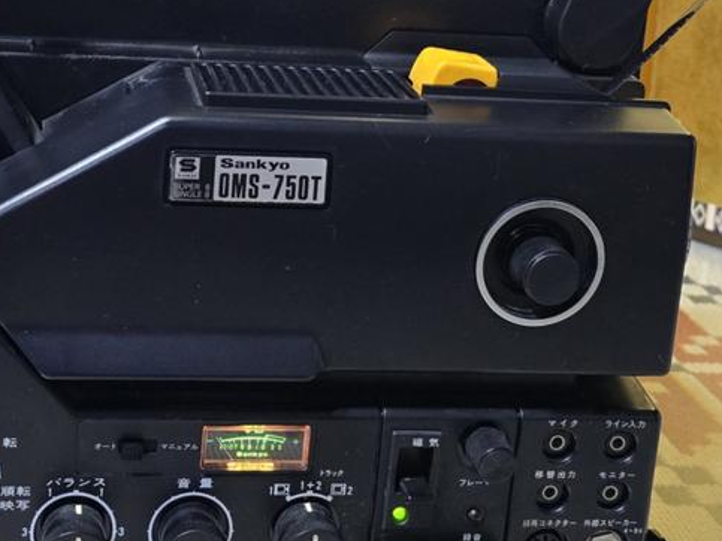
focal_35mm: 61
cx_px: 202
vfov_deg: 23.0
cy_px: -6
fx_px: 1272
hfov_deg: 31.3
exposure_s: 1/120
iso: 640
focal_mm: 6.3
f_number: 1.7
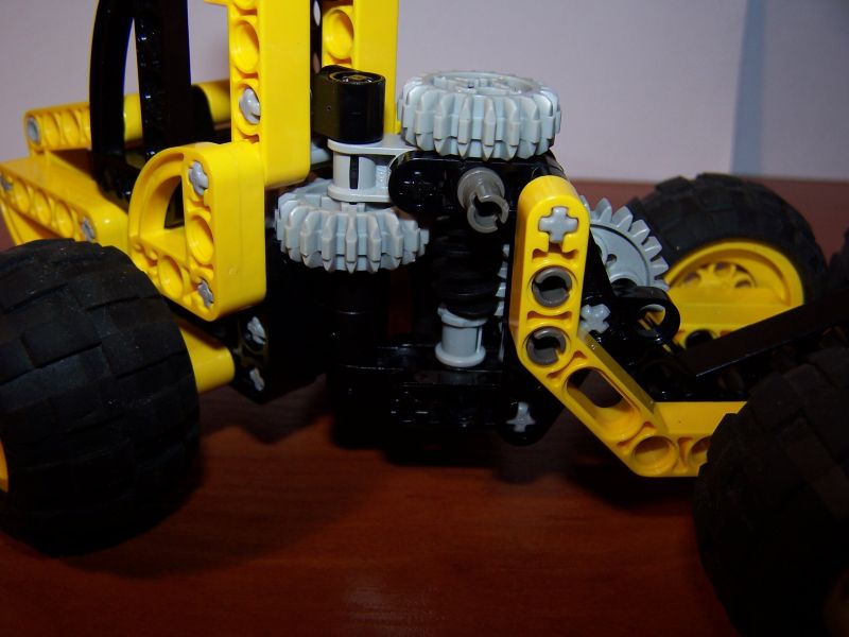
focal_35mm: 38
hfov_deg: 49.0
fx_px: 932
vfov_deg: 37.7
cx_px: 424
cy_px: 318
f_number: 2.8
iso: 80
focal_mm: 6.3
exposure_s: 1/60
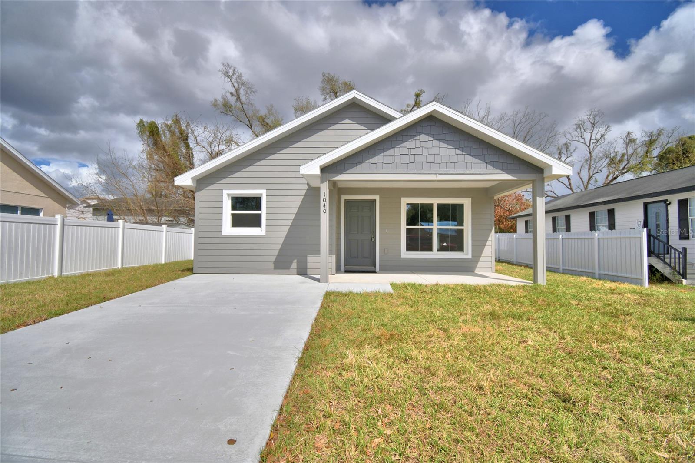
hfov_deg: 100.4
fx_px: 290
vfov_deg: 77.3
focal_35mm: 15
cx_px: 348
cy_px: 232
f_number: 4.5
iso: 100
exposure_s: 1/2500
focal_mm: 10
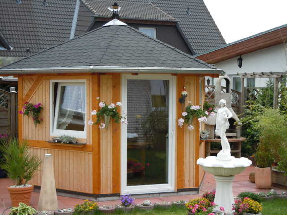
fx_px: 564
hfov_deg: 28.6
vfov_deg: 21.6
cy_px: 108
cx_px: 144
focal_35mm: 68
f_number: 4.1
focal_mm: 12.2
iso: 100
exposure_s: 1/160
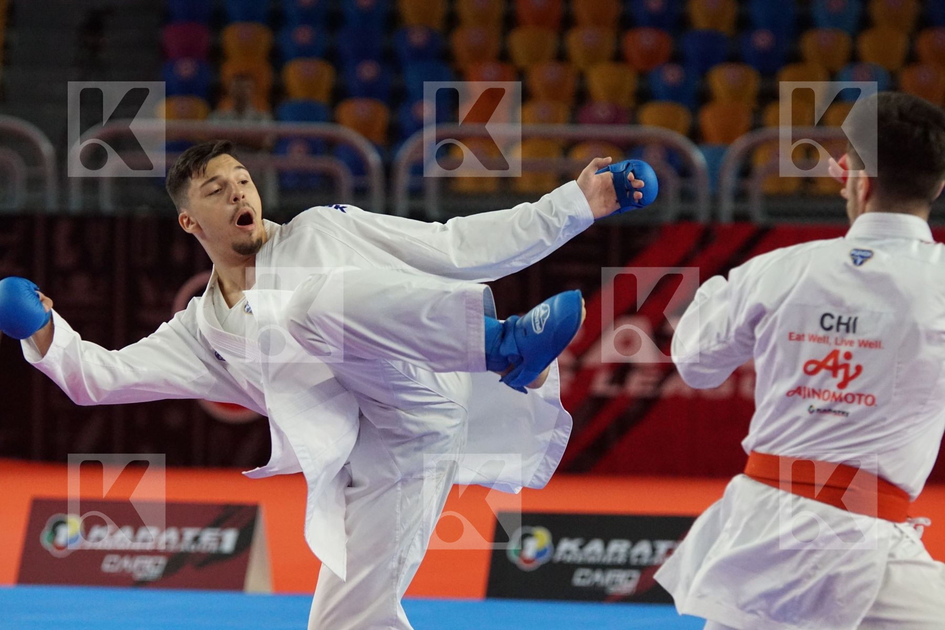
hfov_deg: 10.2
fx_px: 5315
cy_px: 315
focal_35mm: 202
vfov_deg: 6.8
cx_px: 472
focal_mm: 135
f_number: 2.8
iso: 3200
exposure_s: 1/2000
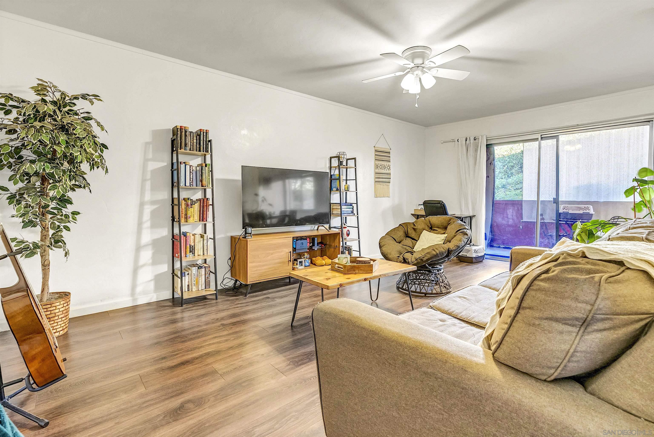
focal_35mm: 16
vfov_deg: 73.8
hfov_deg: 96.7
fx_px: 291
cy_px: 218
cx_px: 327
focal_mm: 16
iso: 400
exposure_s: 1/2.5
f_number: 8
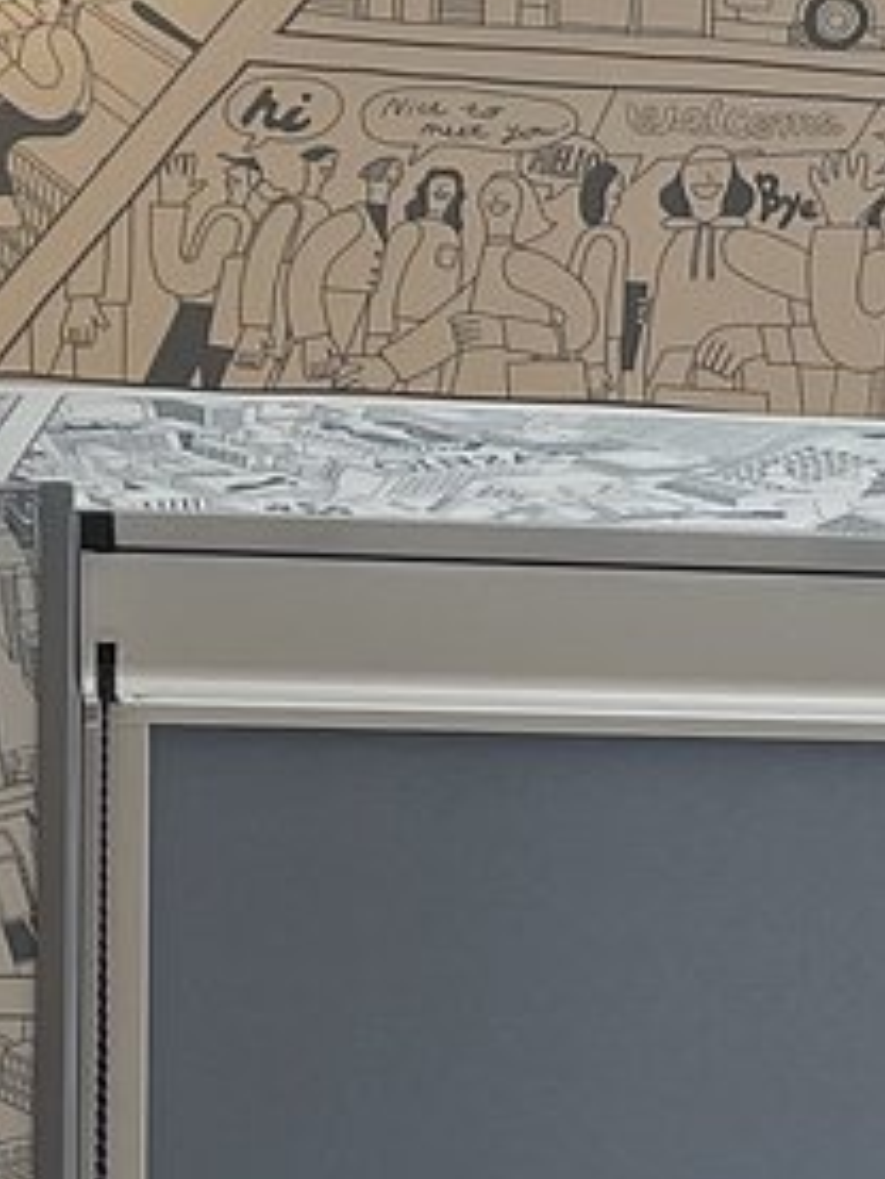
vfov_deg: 13.5
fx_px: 4905
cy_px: 1115
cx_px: 1783
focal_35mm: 144
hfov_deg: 9.6
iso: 40
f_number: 1.6
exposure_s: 1/121
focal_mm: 4.2
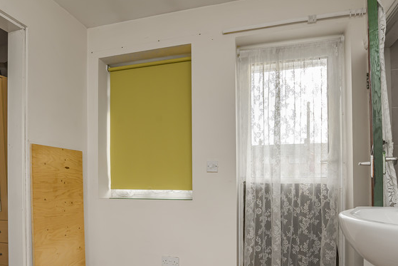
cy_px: 194
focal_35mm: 22
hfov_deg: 78.5
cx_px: 190
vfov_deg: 55.0
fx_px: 243
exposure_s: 1/40
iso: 320
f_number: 9
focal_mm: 12
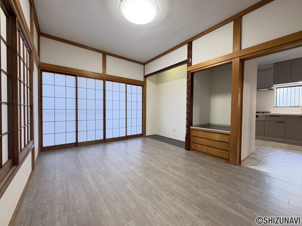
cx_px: 151
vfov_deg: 85.7
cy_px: 113
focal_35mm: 14
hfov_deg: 102.1
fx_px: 122
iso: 250
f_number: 2.2
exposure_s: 1/60
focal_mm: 2.22
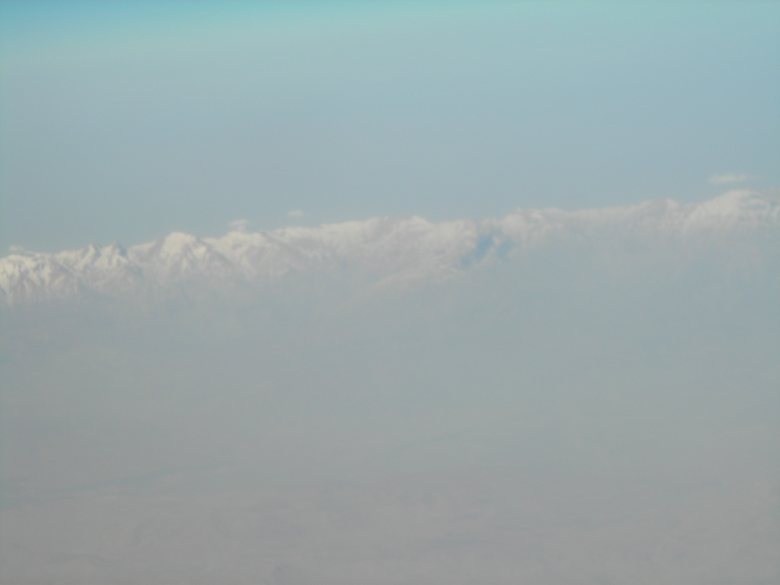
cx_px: 390
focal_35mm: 116
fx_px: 2614
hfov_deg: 17.0
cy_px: 292
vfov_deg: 12.8
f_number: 5.3
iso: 50
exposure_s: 1/236
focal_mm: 19.2
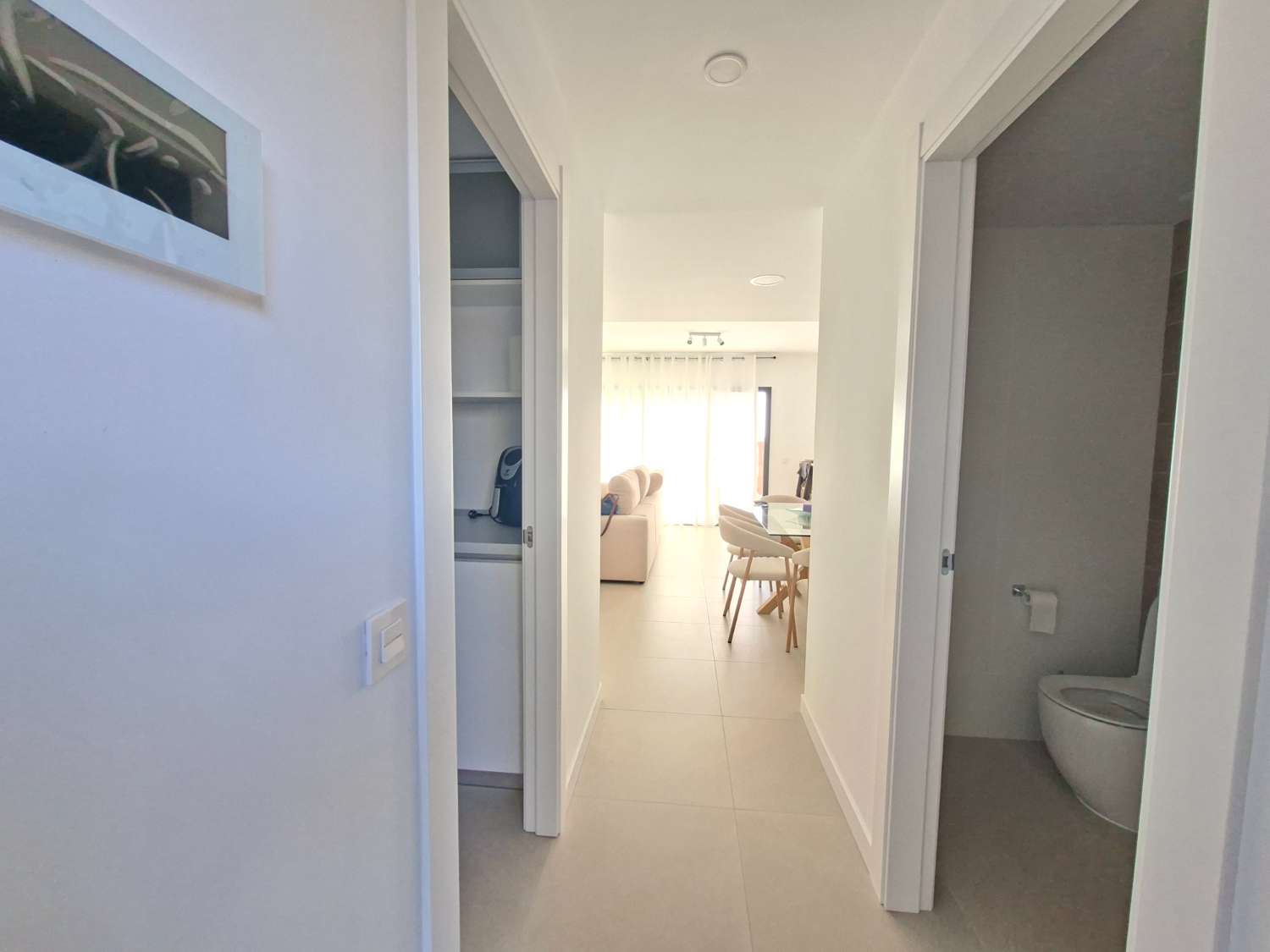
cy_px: 476
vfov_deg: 89.9
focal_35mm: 13
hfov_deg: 106.2
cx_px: 635
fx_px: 477
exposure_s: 1/50
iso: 80
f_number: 2.2
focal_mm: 1.74
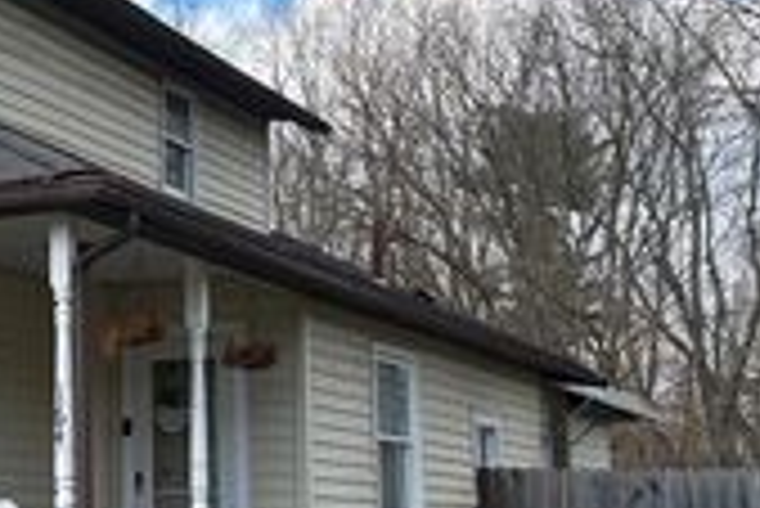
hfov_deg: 24.4
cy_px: 272
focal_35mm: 80
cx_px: 27
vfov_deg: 17.1
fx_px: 1690
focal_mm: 5.96
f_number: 1.6
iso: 50
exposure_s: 1/1484
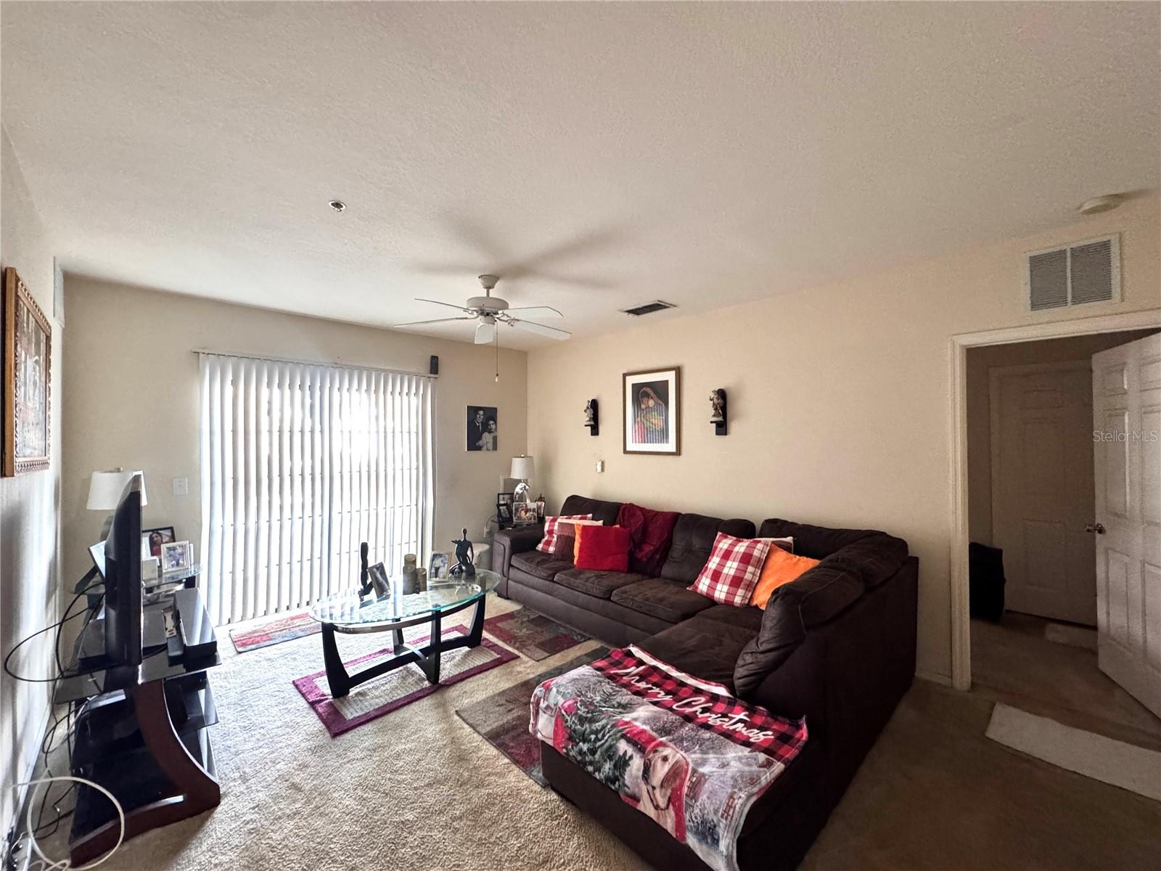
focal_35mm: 14
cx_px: 580
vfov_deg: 85.7
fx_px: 470
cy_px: 436
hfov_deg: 102.1
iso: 800
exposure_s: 1/60
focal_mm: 2.22
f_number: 2.2
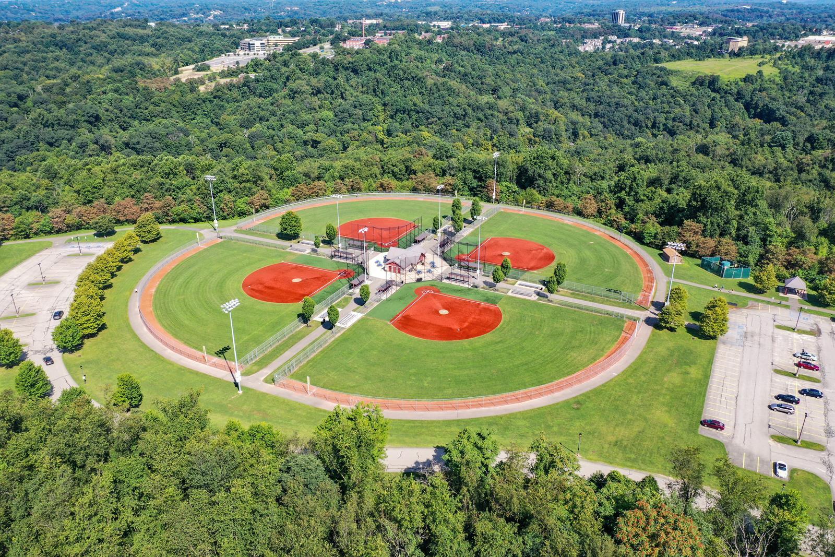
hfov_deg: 65.5
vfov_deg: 46.4
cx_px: 418
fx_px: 649
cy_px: 278
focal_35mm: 28
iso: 100
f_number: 5
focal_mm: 10.26
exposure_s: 1/200
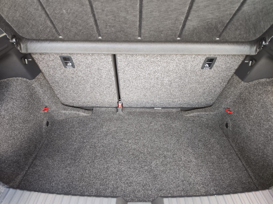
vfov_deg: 58.9
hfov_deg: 73.9
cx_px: 136
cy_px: 102
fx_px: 181
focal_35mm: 23
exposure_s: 1/50
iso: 1624
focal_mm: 7.01
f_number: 1.69
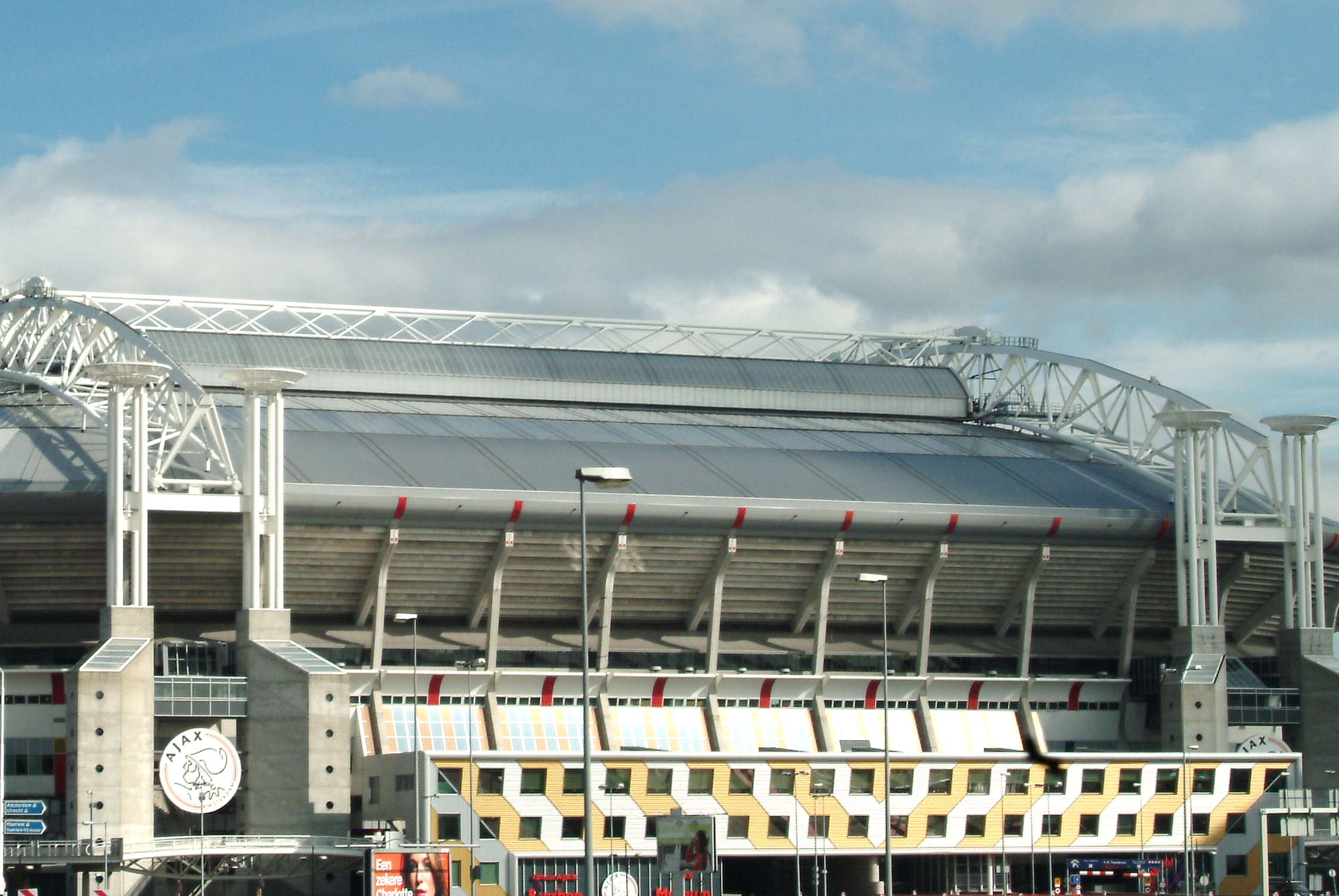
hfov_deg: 20.5
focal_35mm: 99
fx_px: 3684
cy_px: 431
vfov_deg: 13.9
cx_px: 476
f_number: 13
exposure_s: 1/500
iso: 400
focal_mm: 35
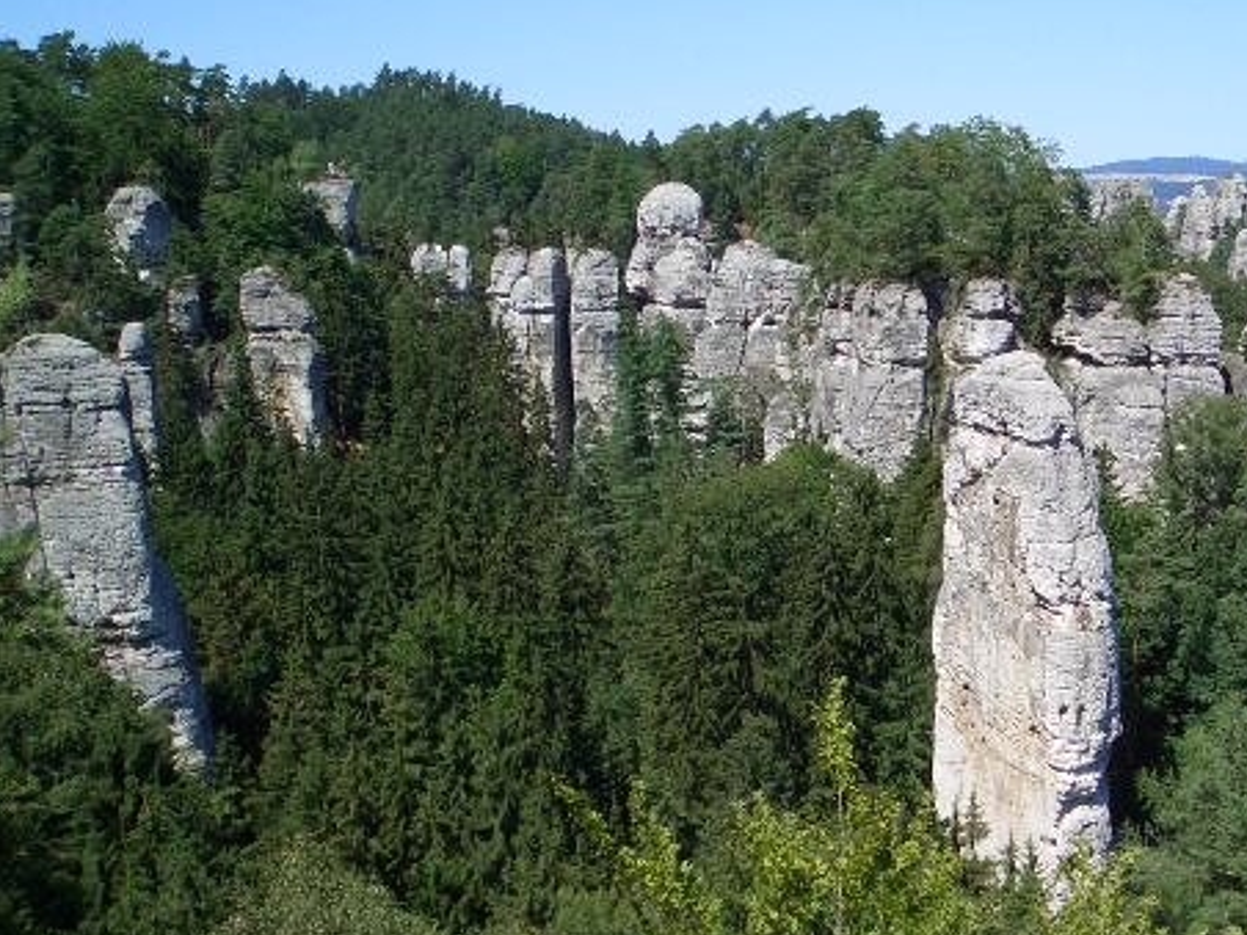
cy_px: 596
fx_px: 1837
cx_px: 833
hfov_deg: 37.1
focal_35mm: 51
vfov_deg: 28.4
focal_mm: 4.8
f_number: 4
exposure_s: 1/400
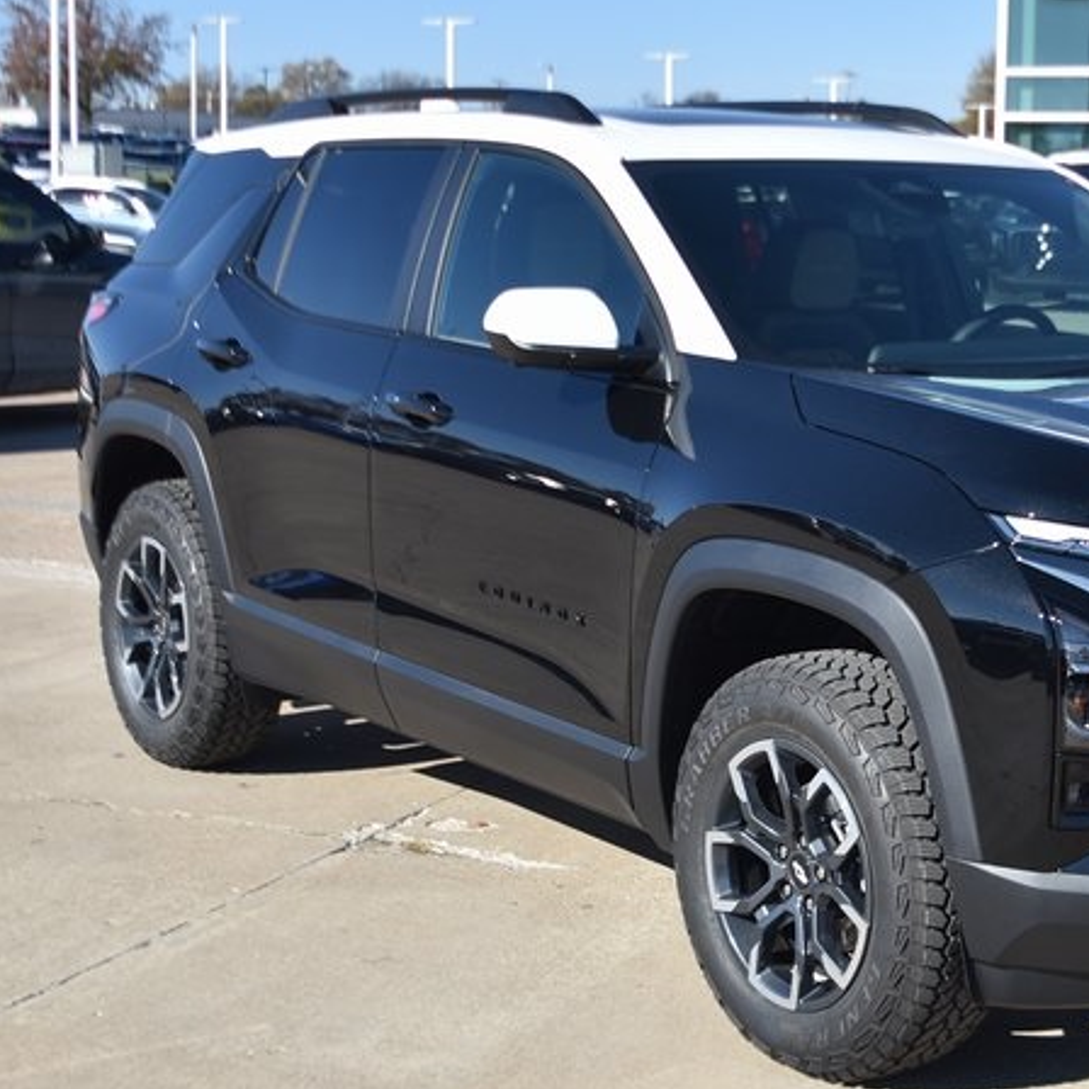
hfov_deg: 24.1
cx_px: 925
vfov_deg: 24.7
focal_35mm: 70
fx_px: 2491
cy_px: 506
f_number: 4.5
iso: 100
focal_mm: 24
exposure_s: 1/640
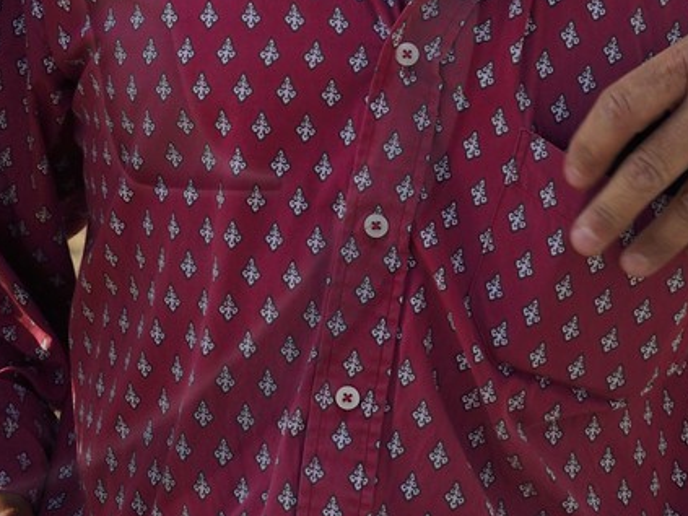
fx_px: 4332
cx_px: -189
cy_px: -75
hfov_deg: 8.9
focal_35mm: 218
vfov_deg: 6.8
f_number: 10
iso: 200
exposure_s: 1/250
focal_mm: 60
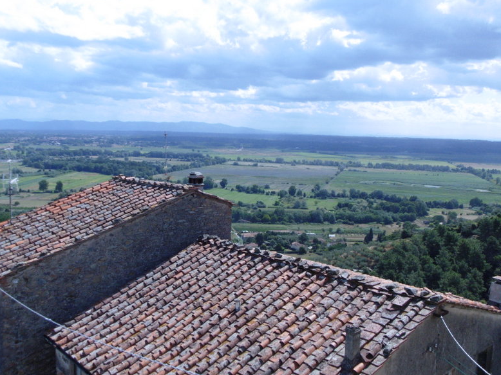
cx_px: 250
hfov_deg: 51.4
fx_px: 521
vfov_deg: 39.6
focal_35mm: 36
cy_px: 187
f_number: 3.5
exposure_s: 1/1500
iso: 100
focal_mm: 6.4
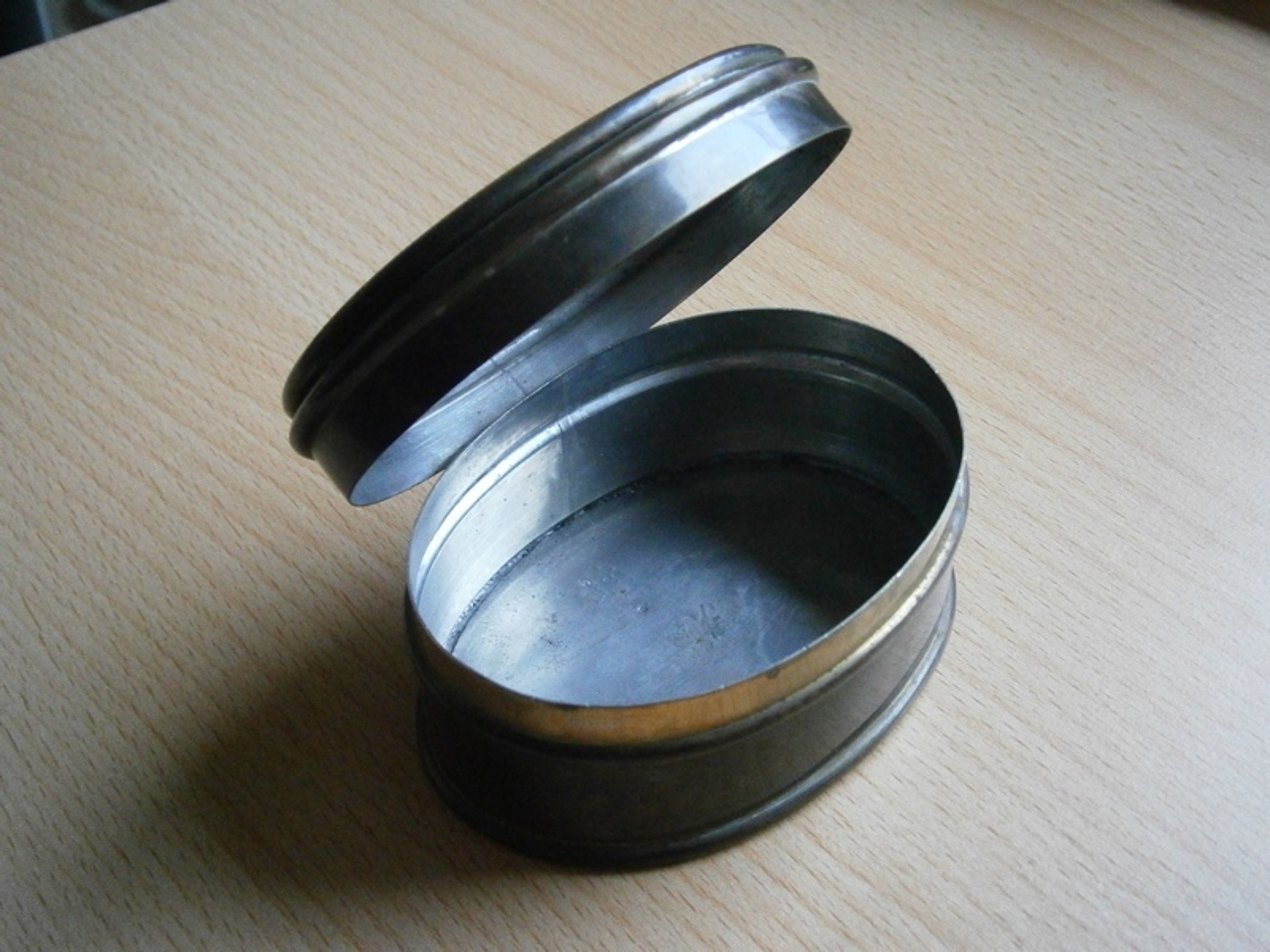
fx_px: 1724
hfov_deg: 40.4
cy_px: 476
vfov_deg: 30.9
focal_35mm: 47
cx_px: 635
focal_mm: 8.3
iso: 800
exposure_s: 1/30
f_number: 3.4
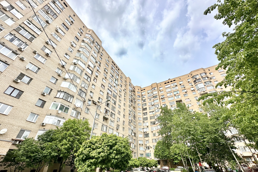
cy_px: 95
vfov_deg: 77.1
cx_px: 132
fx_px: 107
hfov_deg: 100.4
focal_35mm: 15
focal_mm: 2.22
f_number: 2.2
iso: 50
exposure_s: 1/2353
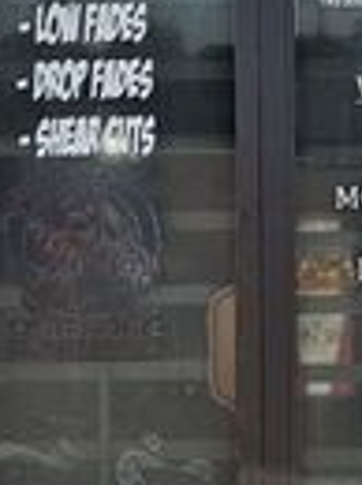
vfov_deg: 16.7
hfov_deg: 12.3
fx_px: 1651
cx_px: 422
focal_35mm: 118
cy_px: 147
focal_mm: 6.3
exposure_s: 1/1170
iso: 20
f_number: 1.7
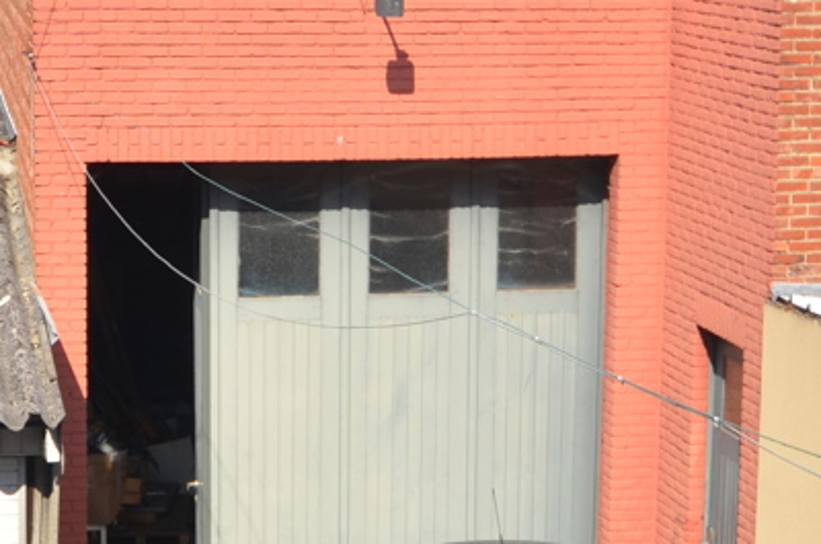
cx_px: 154
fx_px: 2640
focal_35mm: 116
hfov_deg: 17.5
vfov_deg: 11.8
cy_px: 347
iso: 100
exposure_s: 1/250
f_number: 7.1
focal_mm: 20
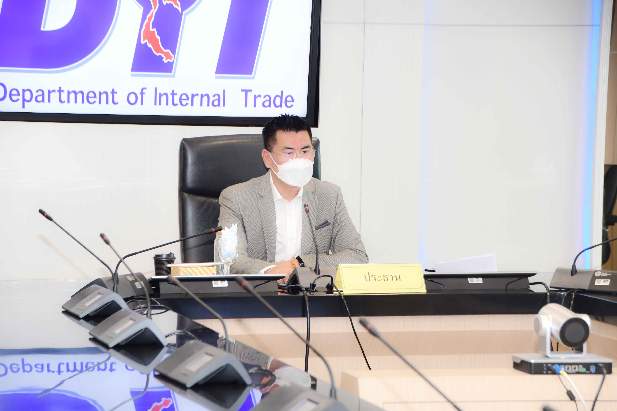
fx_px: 1919
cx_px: 308
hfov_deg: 18.3
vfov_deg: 12.2
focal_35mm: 112
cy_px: 206
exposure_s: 1/60
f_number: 5.3
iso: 900
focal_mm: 75
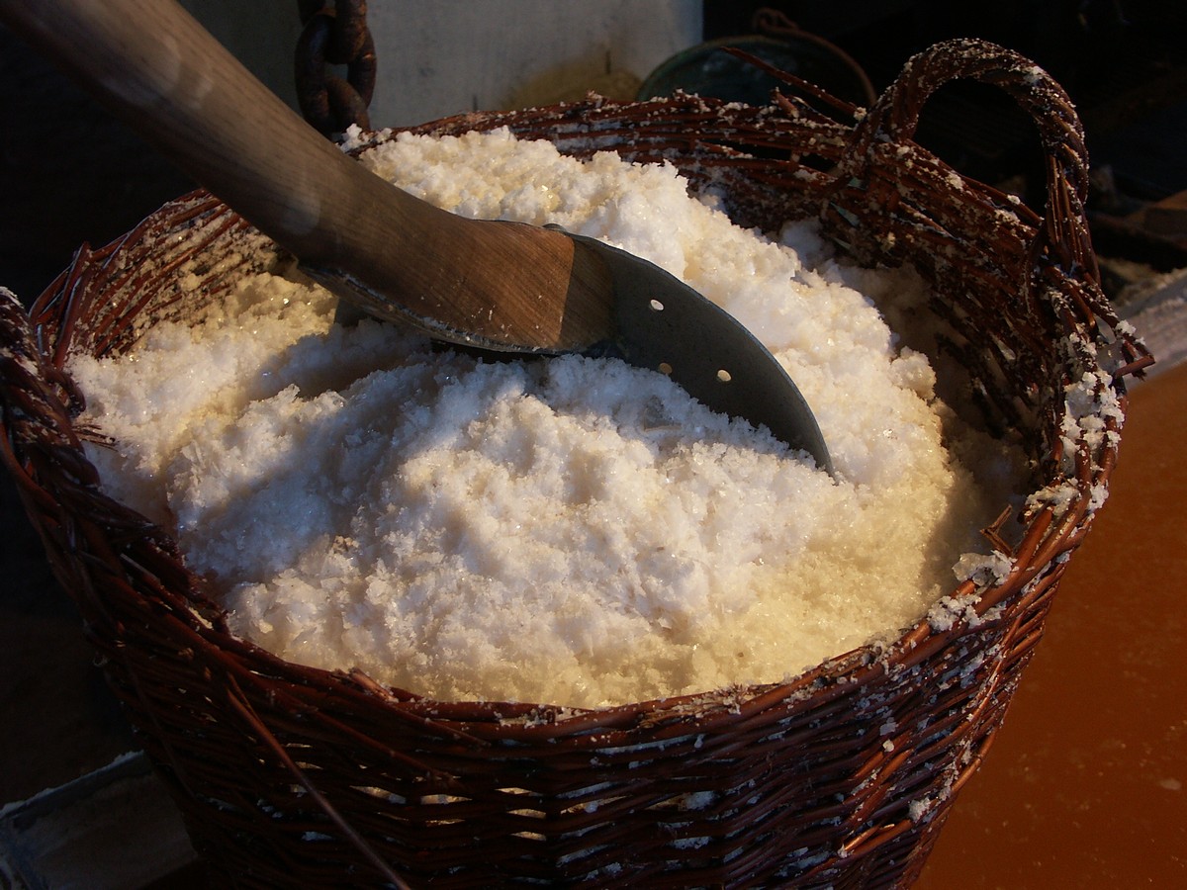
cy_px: 445
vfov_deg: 32.9
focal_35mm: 44
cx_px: 594
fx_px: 1509
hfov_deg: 42.9
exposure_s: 1/25
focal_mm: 11.5
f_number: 2.8
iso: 100
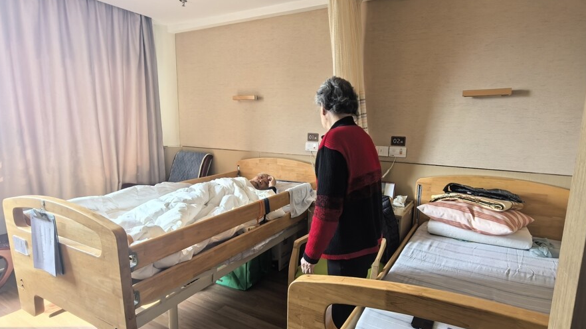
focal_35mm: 20
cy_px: 183
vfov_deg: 55.7
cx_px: 294
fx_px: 311
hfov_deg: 86.6
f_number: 2.2
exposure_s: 1/100
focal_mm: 1.95
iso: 100
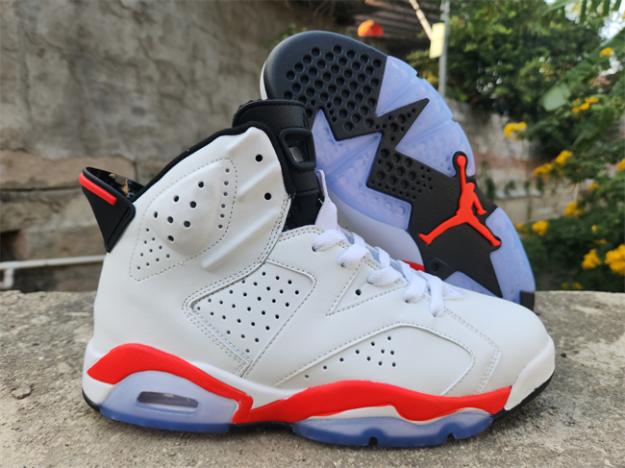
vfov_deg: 58.8
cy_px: 234
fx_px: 415
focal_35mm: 23
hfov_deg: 73.9
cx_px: 312
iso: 20
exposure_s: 1/139
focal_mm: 5.4
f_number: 1.8
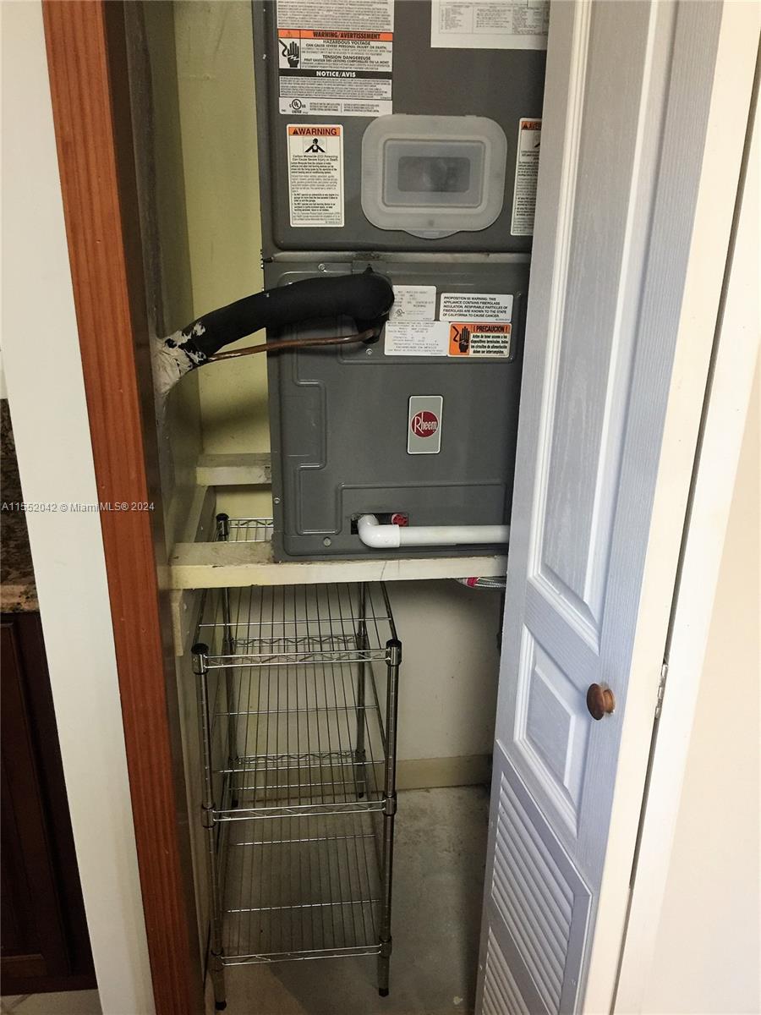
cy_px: 508
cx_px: 380
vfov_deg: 61.7
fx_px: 850
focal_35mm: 29
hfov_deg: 48.2
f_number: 2.2
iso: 100
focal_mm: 4.15
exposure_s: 1/15
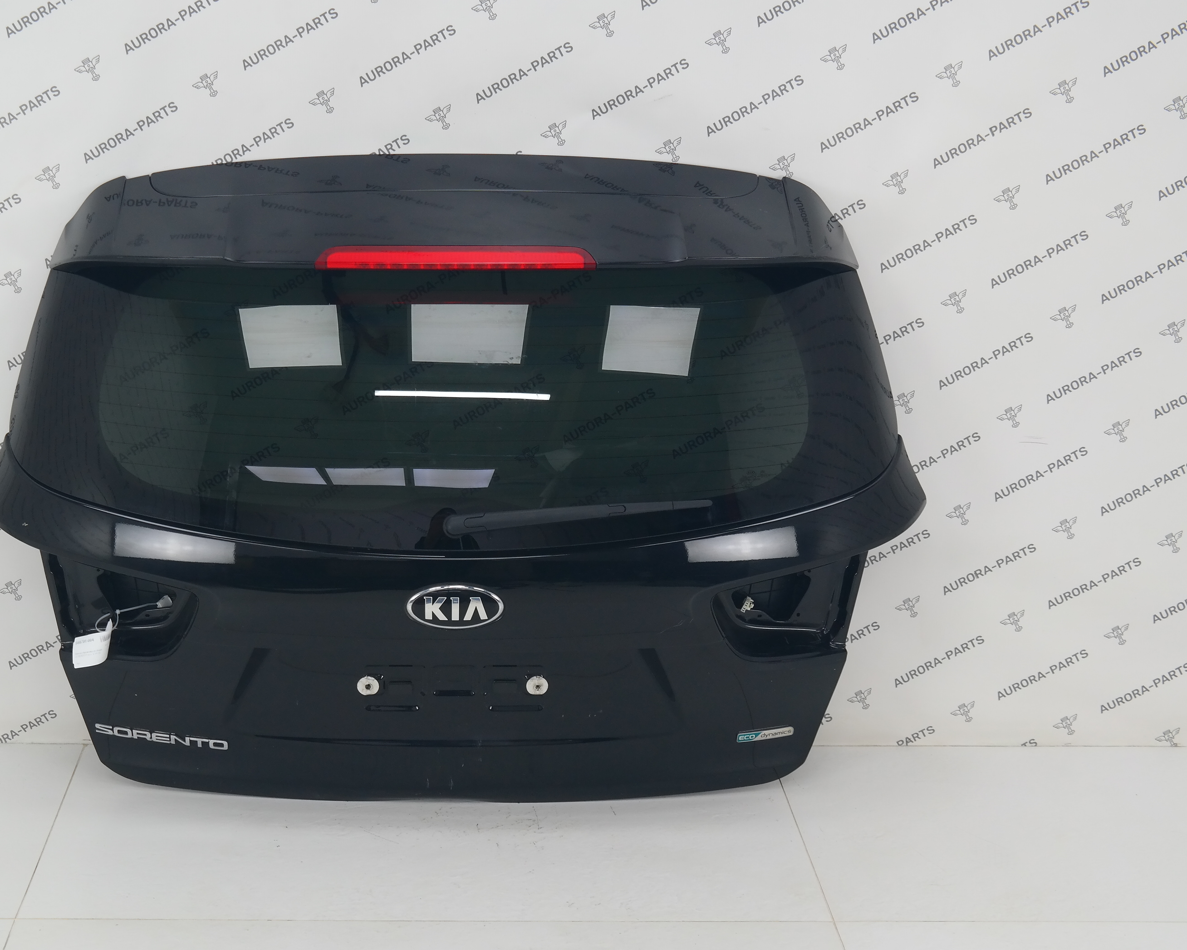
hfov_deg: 35.2
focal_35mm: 53
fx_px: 1862
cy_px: 478
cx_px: 457
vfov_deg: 28.6
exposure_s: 1/50
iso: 200
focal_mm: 25
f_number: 5.6
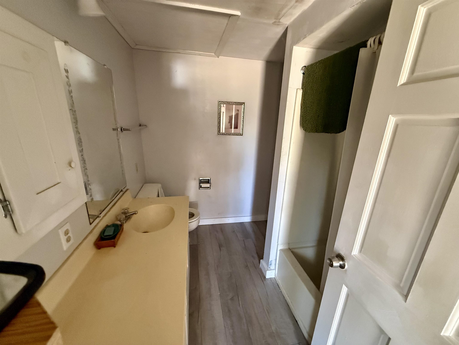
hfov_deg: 102.1
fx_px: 186
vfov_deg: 85.7
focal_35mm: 14
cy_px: 172
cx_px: 230
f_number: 2.2
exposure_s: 1/60
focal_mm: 2.22
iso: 1000
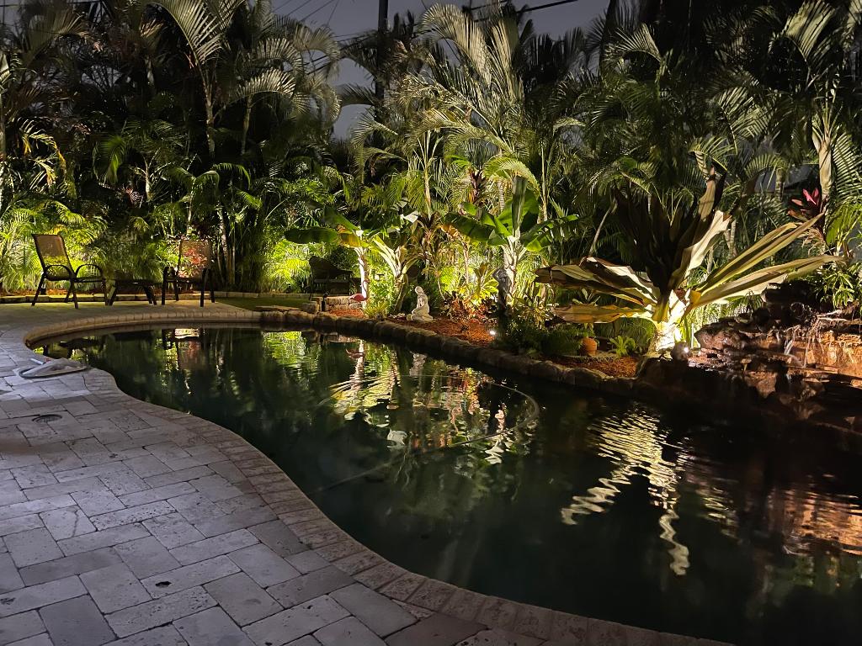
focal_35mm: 26
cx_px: 431
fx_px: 647
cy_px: 323
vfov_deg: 53.1
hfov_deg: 67.3
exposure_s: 1/20
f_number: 1.6
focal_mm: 5.1
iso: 1000
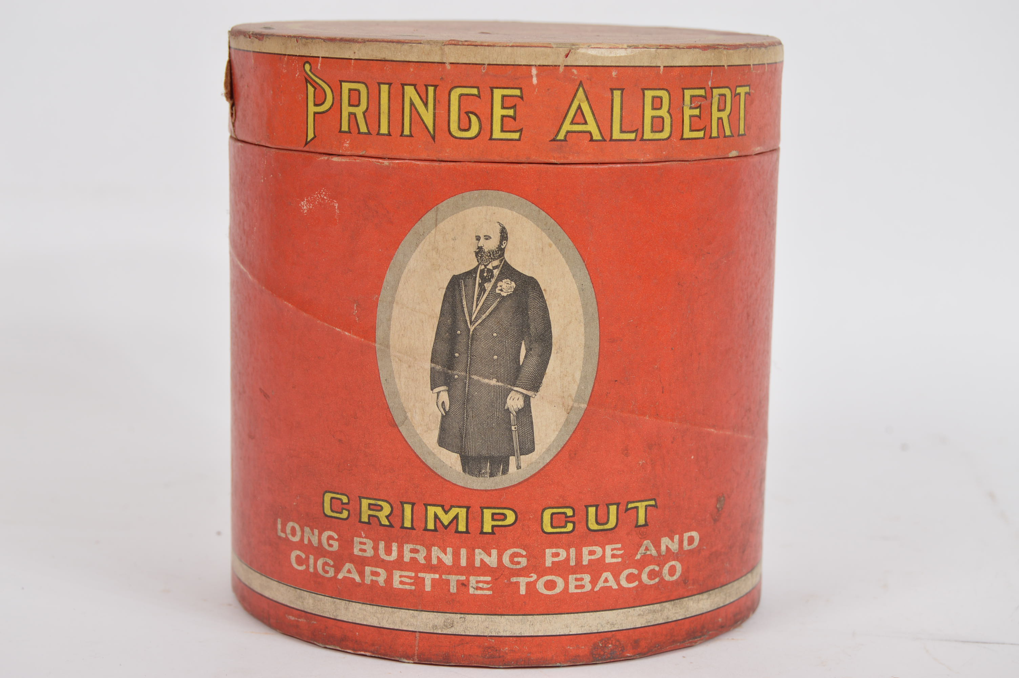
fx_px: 2333
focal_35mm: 82
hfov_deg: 24.6
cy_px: 339
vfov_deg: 16.5
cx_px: 510
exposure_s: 1/80
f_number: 9
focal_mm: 55
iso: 100
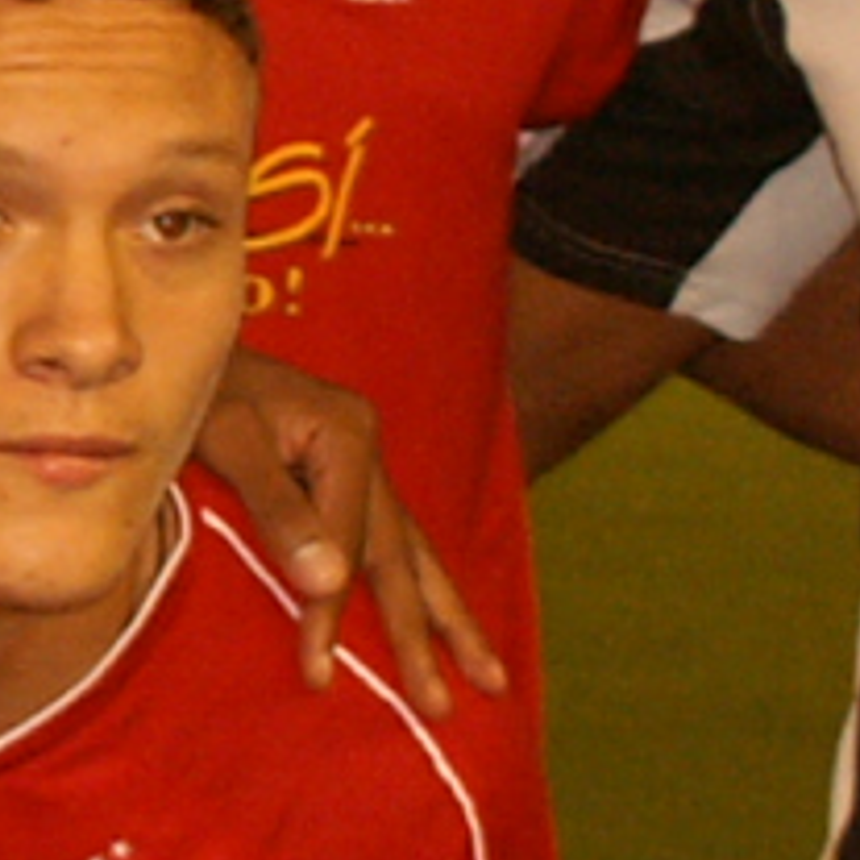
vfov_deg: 3.1
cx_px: -2052
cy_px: -108
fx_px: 15628
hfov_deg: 3.1
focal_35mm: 556
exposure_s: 1/125
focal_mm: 40
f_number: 5.6
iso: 800
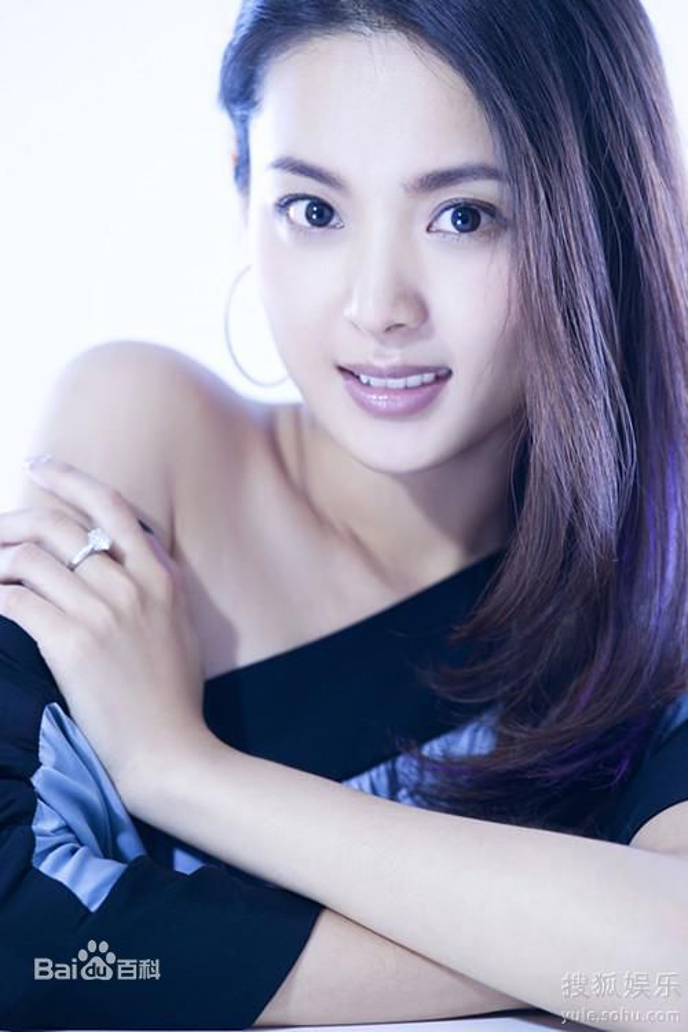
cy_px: 516
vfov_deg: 15.2
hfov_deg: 10.2
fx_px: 3870
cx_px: 344
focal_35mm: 135
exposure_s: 1/100
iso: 400
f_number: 3.2
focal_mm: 135
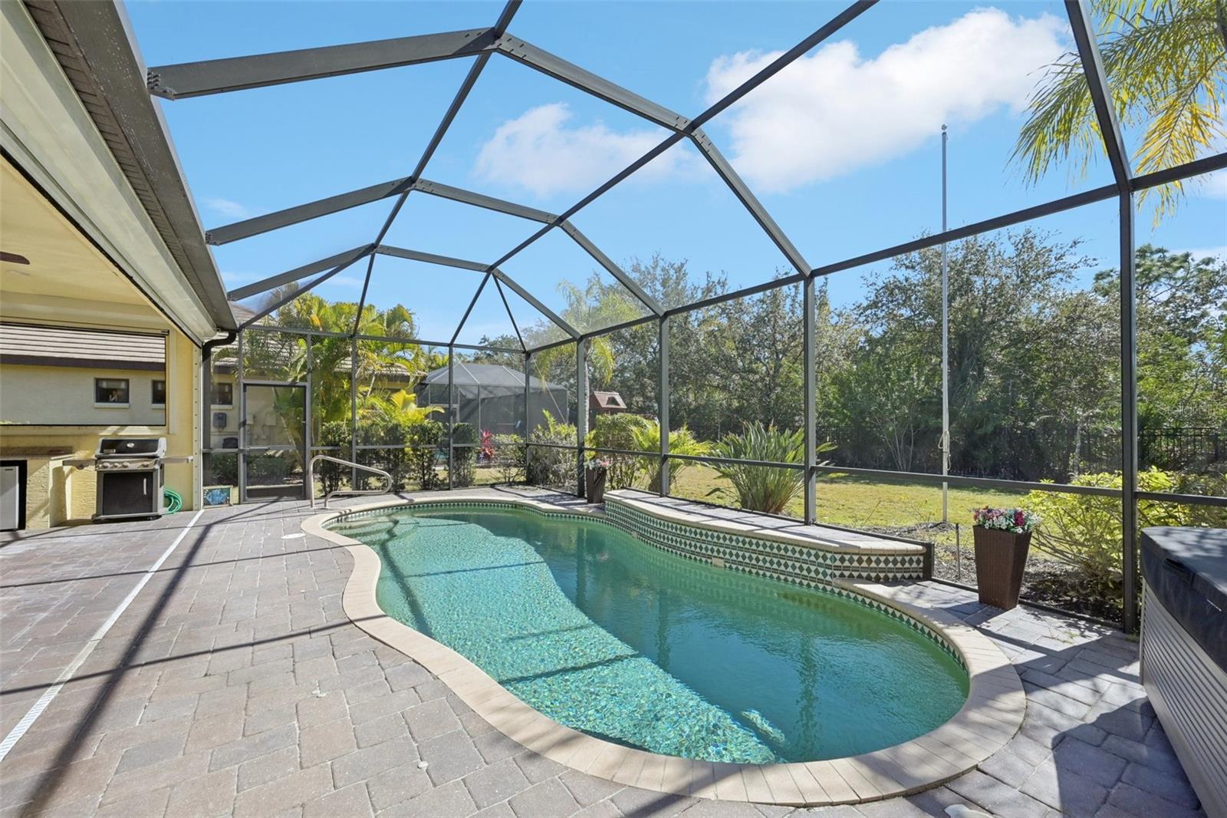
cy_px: 409
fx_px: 494
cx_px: 614
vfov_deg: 79.2
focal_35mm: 14
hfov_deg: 102.3
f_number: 8
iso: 400
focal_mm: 14.5
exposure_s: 1/500
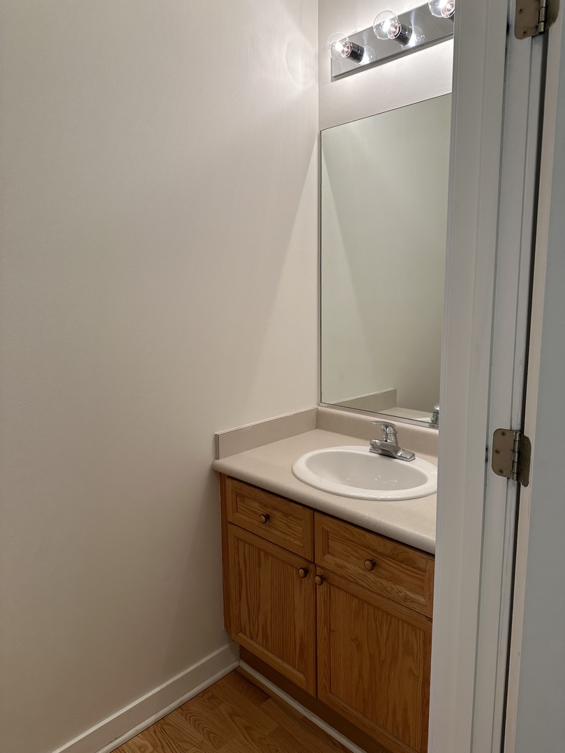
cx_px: 282
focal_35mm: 24
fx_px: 522
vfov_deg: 71.6
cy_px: 376
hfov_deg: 56.8
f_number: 1.78
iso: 64
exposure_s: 1/152
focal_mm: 6.86
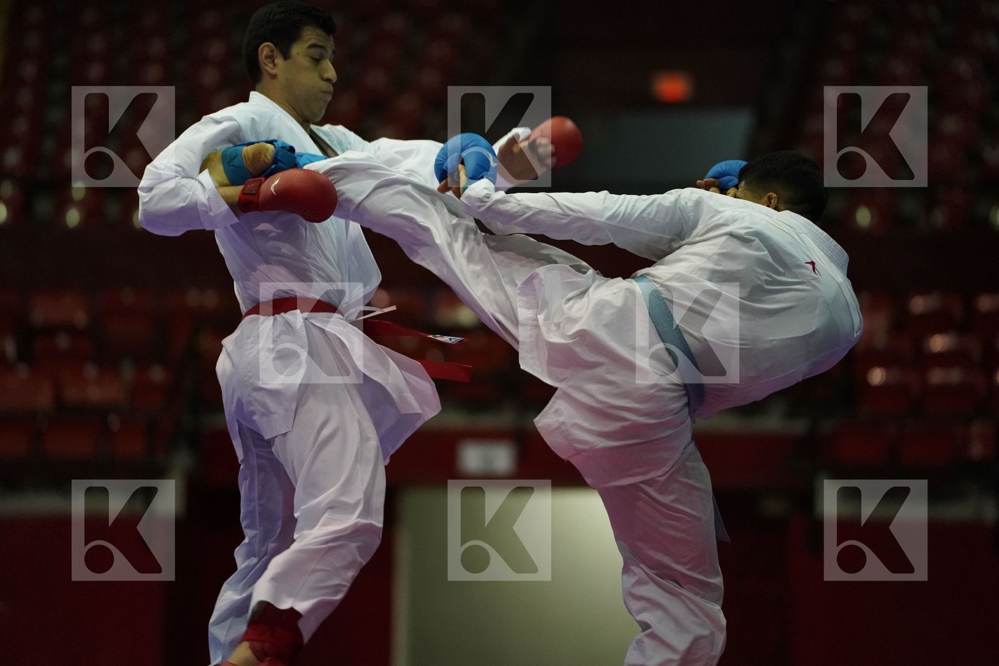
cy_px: 333
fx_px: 5050
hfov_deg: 11.3
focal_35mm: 182
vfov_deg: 7.5
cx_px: 500
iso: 6400
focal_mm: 182
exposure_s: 1/800
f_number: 2.8
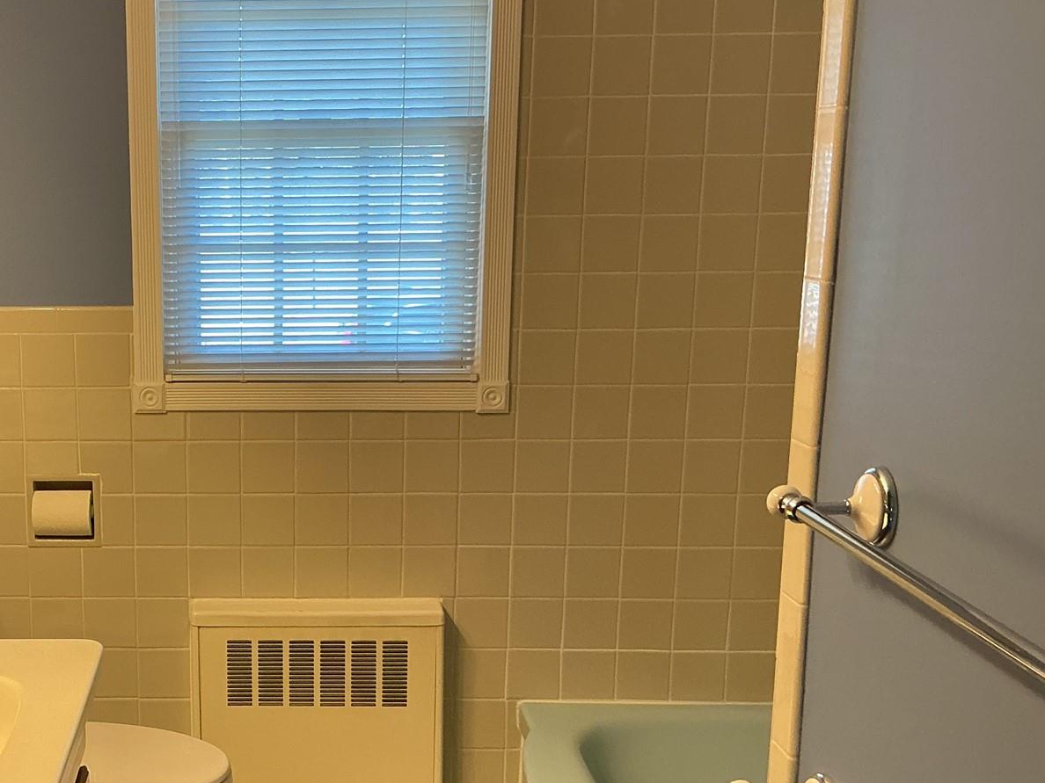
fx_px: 1509
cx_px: 225
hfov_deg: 37.0
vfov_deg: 29.0
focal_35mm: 50
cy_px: 490
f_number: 1.8
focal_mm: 3
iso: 80
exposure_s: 1/60
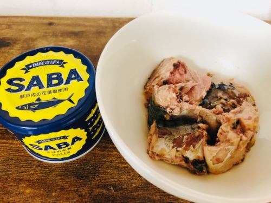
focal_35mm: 28
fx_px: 219
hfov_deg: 63.4
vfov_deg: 49.7
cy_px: 102
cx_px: 136
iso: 100
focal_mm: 3.99
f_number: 1.8
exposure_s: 1/12
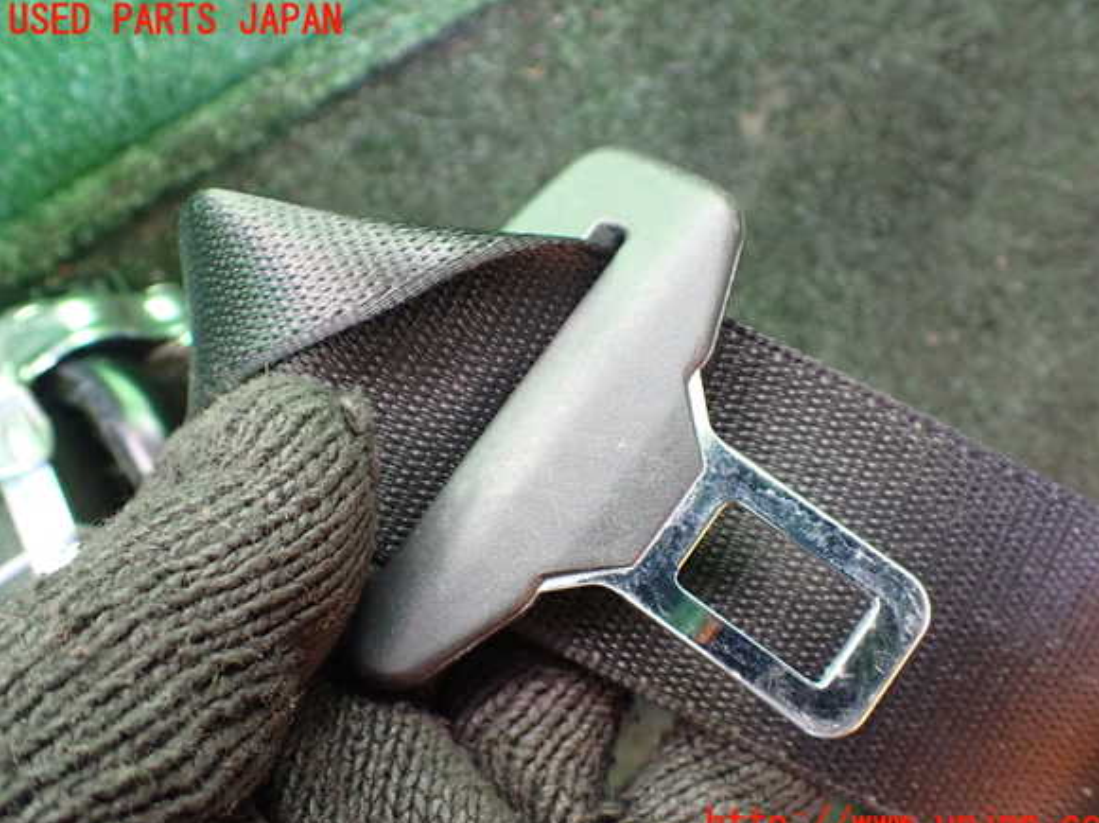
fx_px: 984
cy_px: 424
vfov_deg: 45.4
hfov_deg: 58.4
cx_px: 566
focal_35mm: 31
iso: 800
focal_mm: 5.4
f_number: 2.3
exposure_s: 1/60
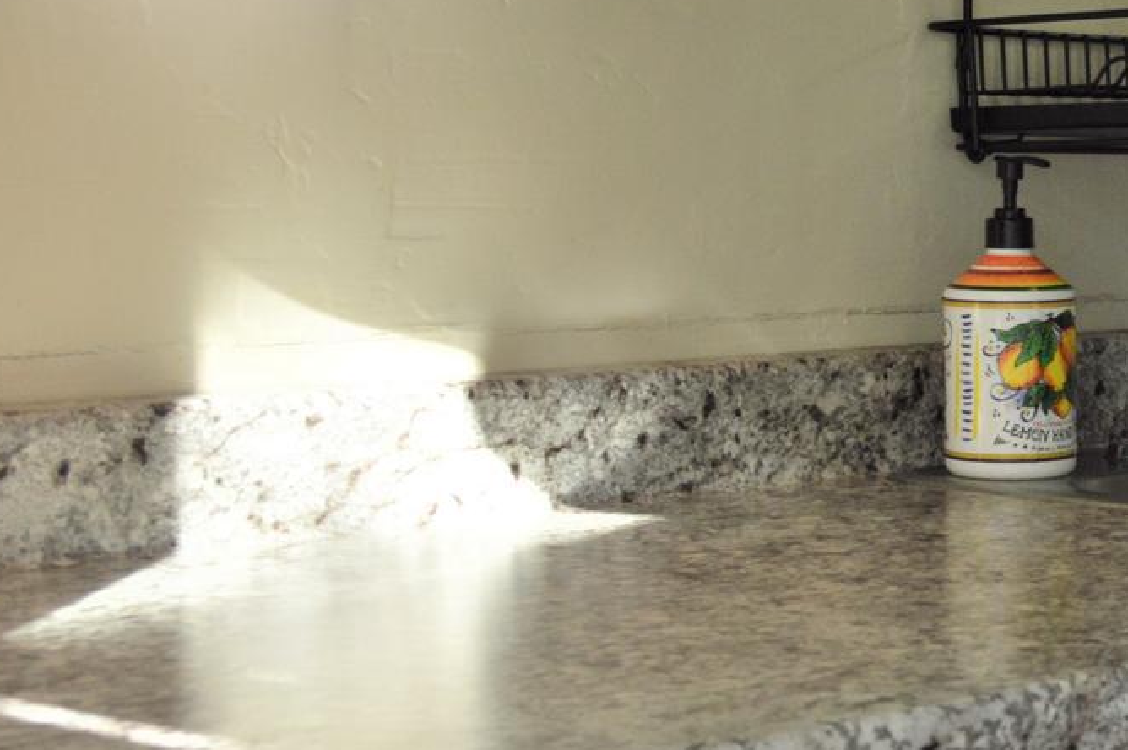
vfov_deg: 14.8
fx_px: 2880
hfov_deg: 19.8
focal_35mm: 92
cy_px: 530
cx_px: 1597
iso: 400
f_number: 5.6
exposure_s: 1/125
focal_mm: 20
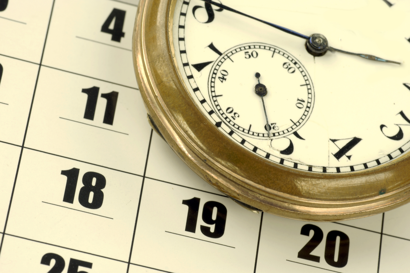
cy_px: 136
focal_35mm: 135
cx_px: 205
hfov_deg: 15.2
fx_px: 1537
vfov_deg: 10.2
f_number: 14
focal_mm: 90
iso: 100
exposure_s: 1/8
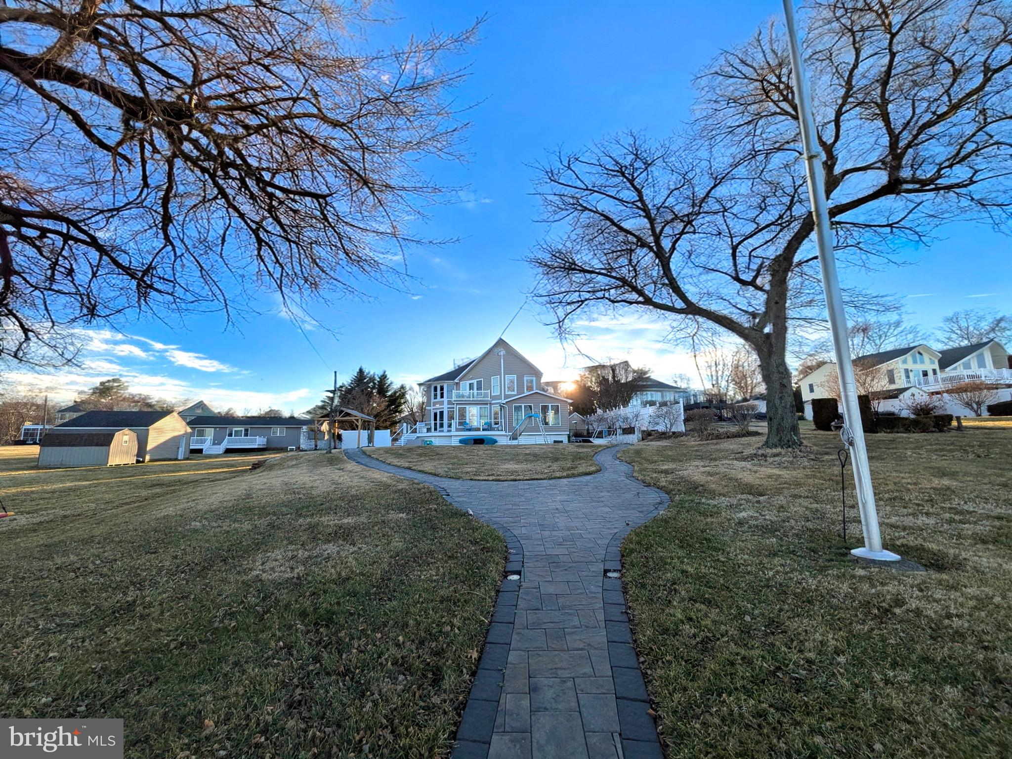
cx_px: 506
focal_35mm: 14
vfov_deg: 85.7
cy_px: 380
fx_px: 409
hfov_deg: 102.1
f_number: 2.2
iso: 50
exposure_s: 1/2004
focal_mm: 1.85
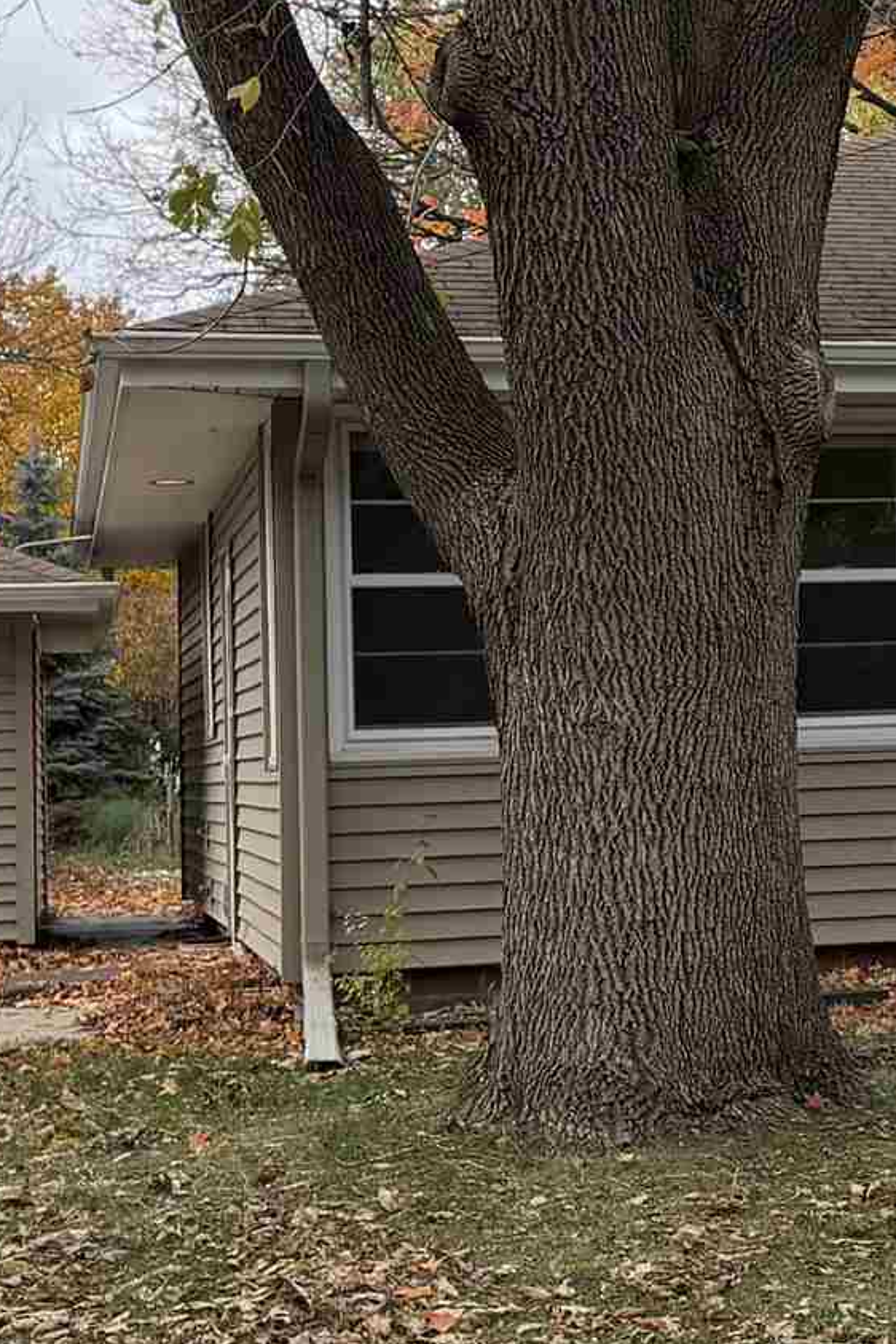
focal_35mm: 91
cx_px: 1279
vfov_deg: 22.4
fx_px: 3397
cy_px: 598
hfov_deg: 14.2
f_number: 1.78
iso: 100
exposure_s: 1/2000
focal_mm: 6.76
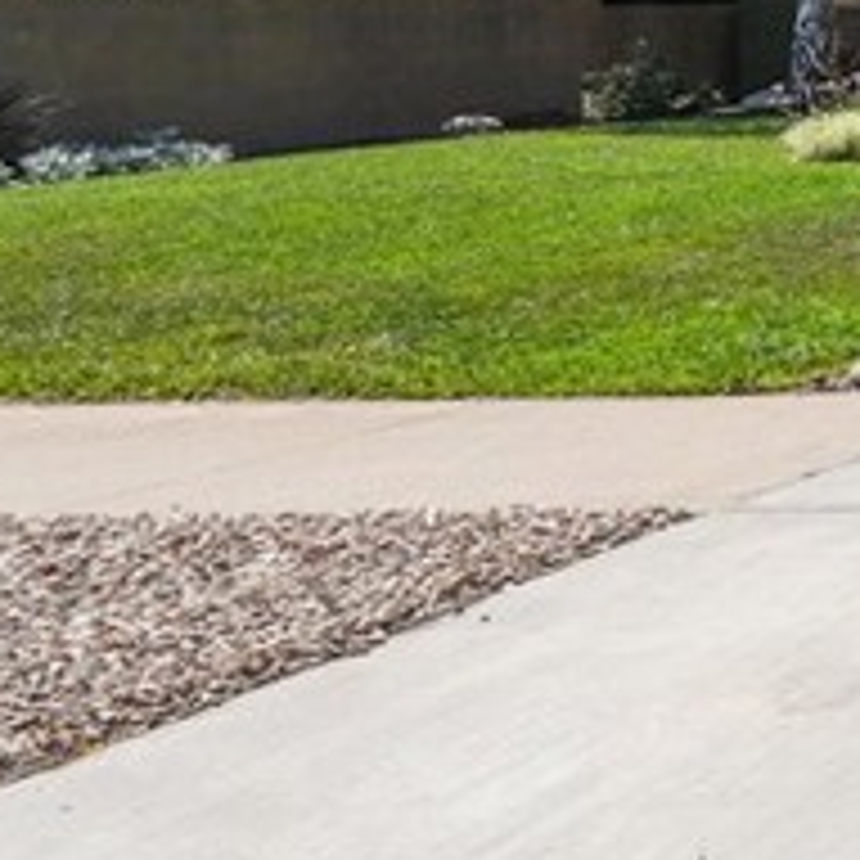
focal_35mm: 73
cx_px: 2202
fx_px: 2052
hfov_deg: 13.8
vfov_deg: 22.7
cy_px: -2
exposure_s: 1/125
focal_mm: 16
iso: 100
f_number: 16
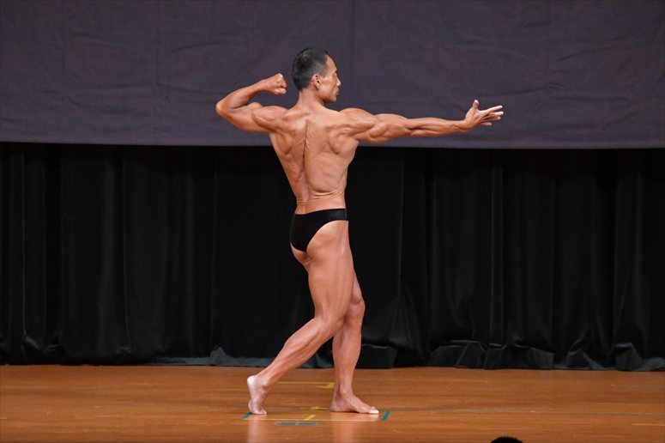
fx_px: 5262
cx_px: 332
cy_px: 222
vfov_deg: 4.8
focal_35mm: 285
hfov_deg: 7.2
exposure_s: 1/400
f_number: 5.6
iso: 5000
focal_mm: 190
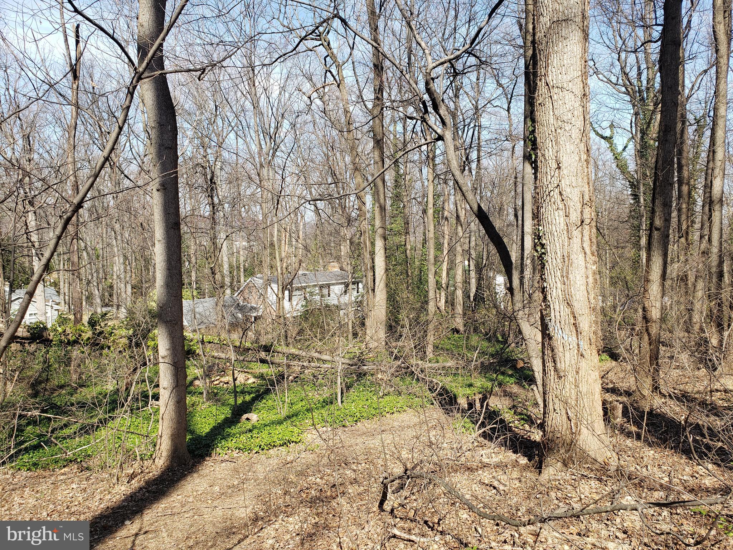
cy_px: 275
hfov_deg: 67.3
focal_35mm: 26
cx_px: 366
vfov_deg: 53.1
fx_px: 551
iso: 50
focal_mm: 4.3
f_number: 2.4
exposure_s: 1/523
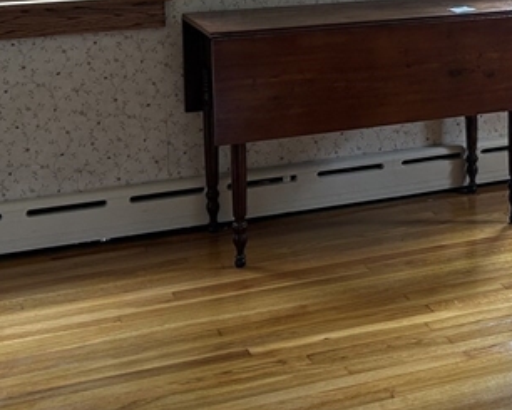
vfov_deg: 17.5
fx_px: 1288
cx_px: 566
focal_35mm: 85
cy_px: -35
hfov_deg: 21.3
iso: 64
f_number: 1.5
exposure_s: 1/137
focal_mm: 5.7
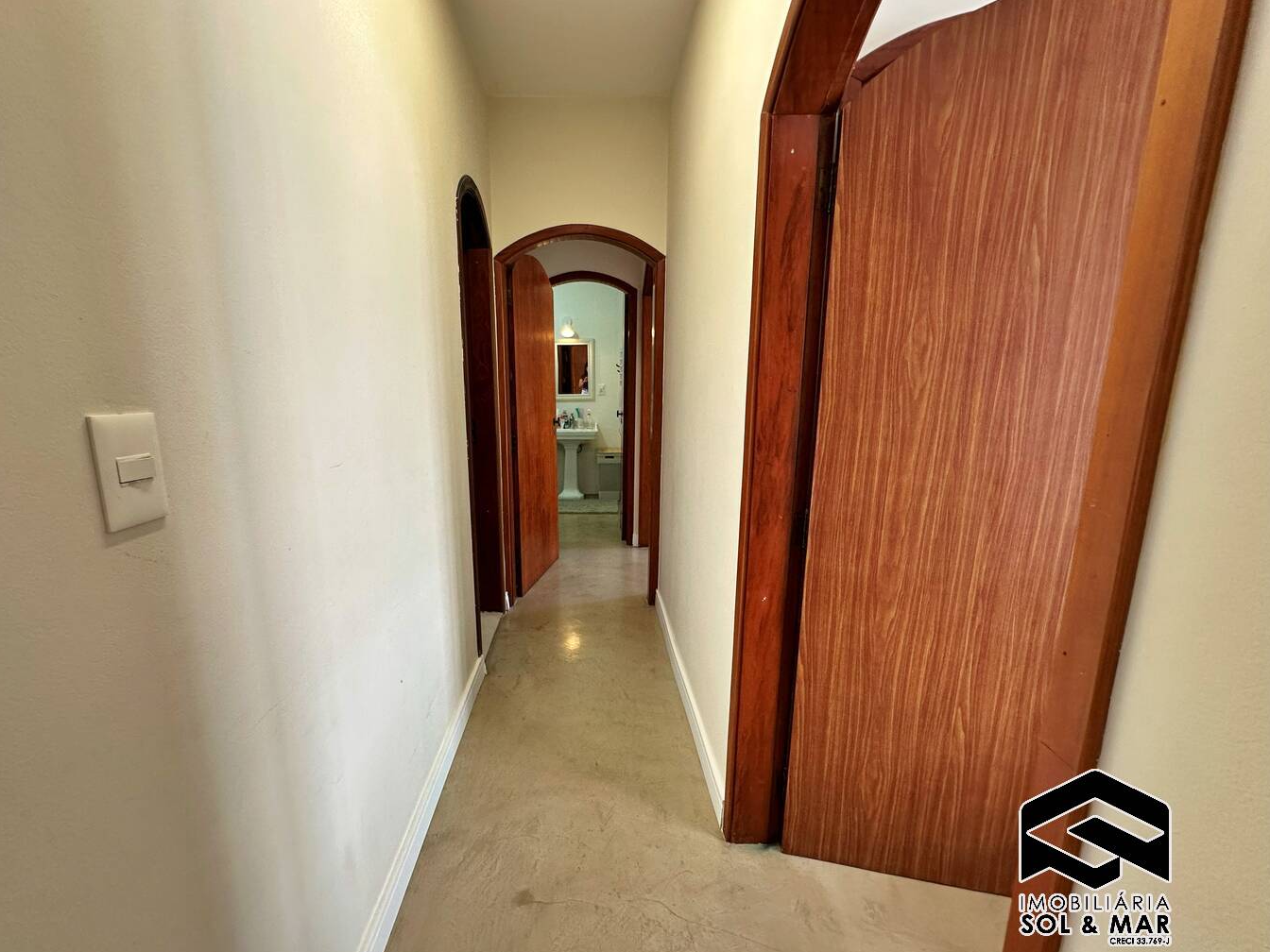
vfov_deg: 81.7
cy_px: 494
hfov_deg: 98.0
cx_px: 594
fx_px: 550
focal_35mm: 15
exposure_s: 1/120
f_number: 2.2
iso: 200
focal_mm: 2.22
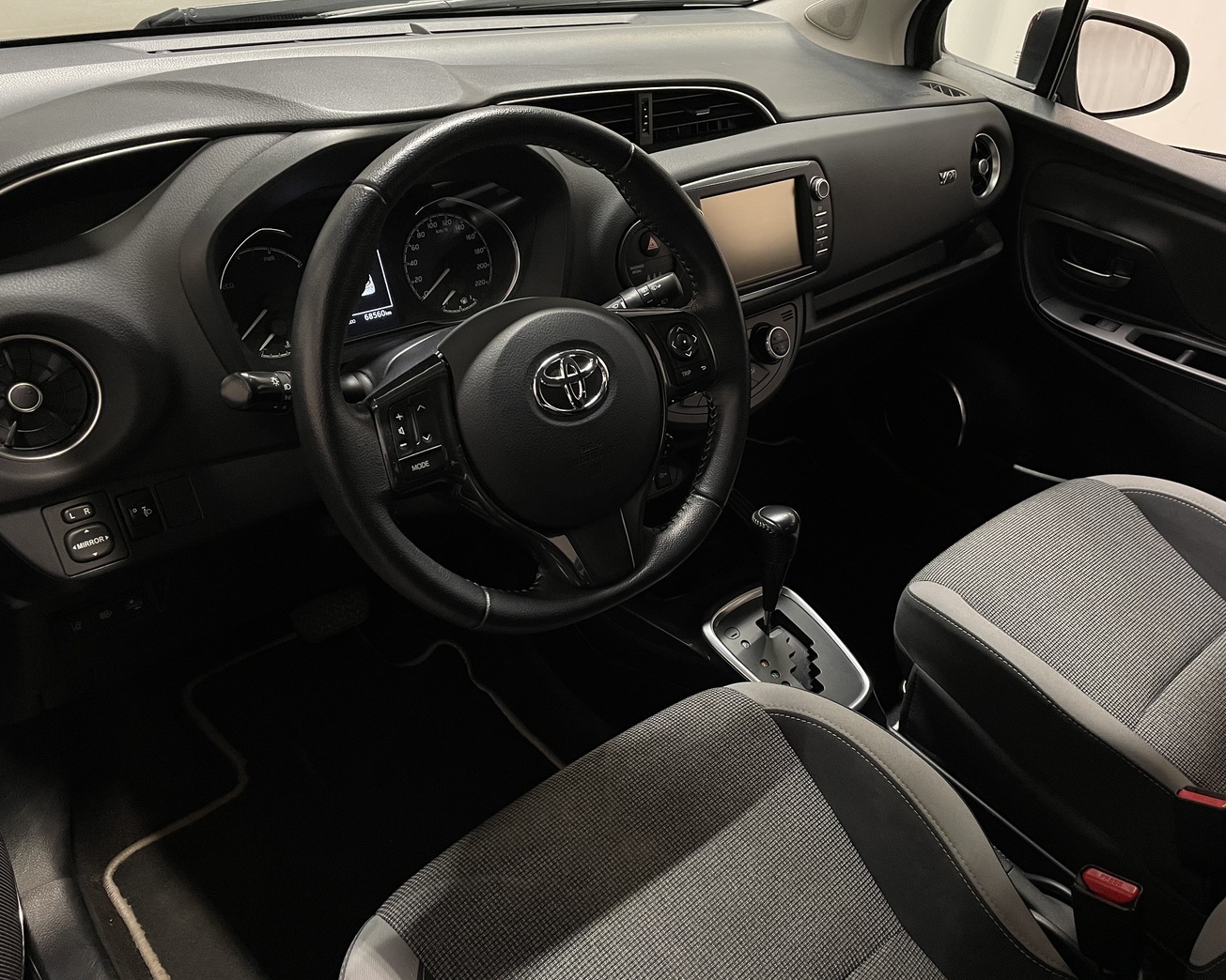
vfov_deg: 51.5
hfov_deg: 62.2
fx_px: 1016
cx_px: 650
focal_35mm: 28
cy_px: 494
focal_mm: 4.2
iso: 200
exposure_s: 1/50
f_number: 1.6
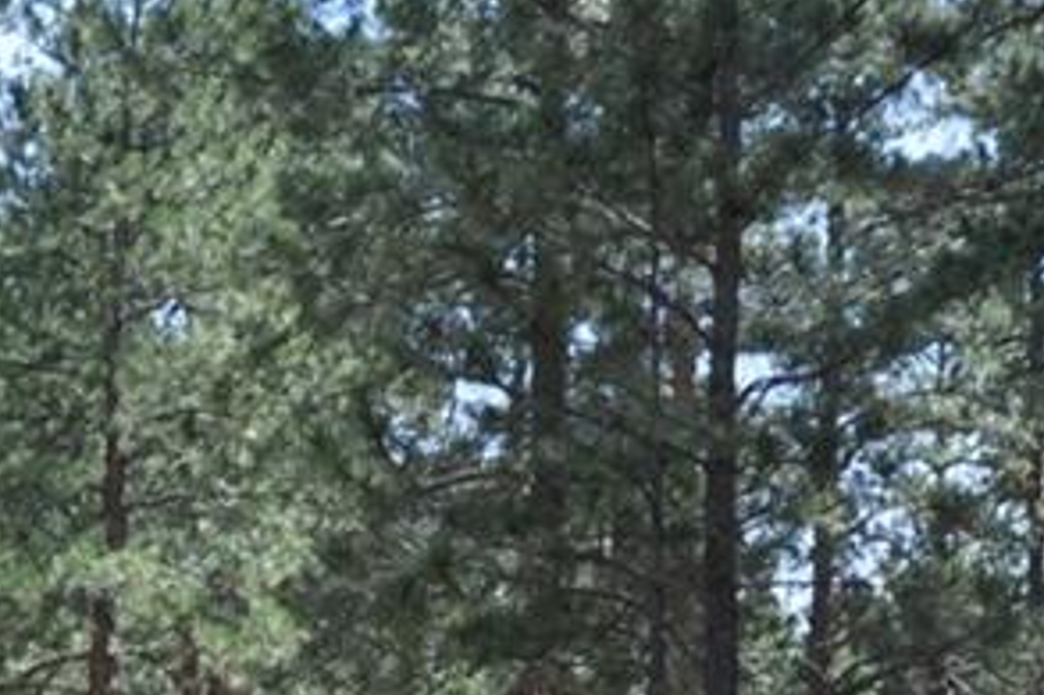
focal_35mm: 172
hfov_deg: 12.0
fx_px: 4977
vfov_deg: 7.7
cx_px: 371
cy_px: 1283
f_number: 7.1
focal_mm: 21
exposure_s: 1/200
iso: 200
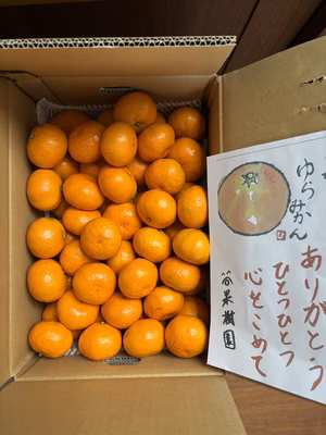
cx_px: 163
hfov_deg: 53.1
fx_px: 326
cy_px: 218
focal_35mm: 26
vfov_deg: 67.3
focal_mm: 5.96
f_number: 1.6
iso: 250
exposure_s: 1/60
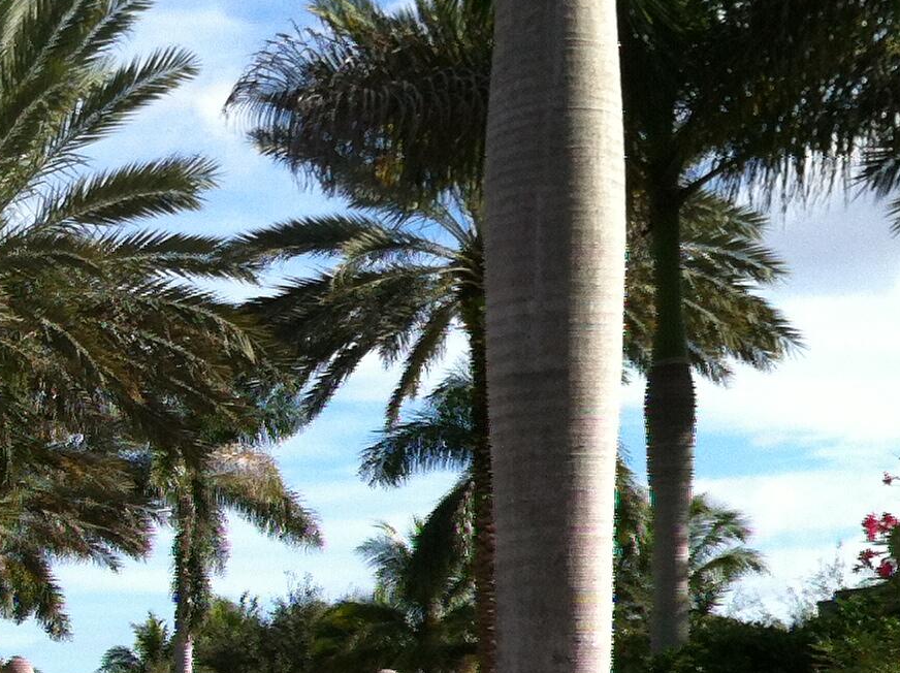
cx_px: -47
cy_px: 875
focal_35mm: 104
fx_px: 2701
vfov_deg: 13.7
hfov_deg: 18.3
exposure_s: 1/1040
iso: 80
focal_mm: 3.85
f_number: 2.8
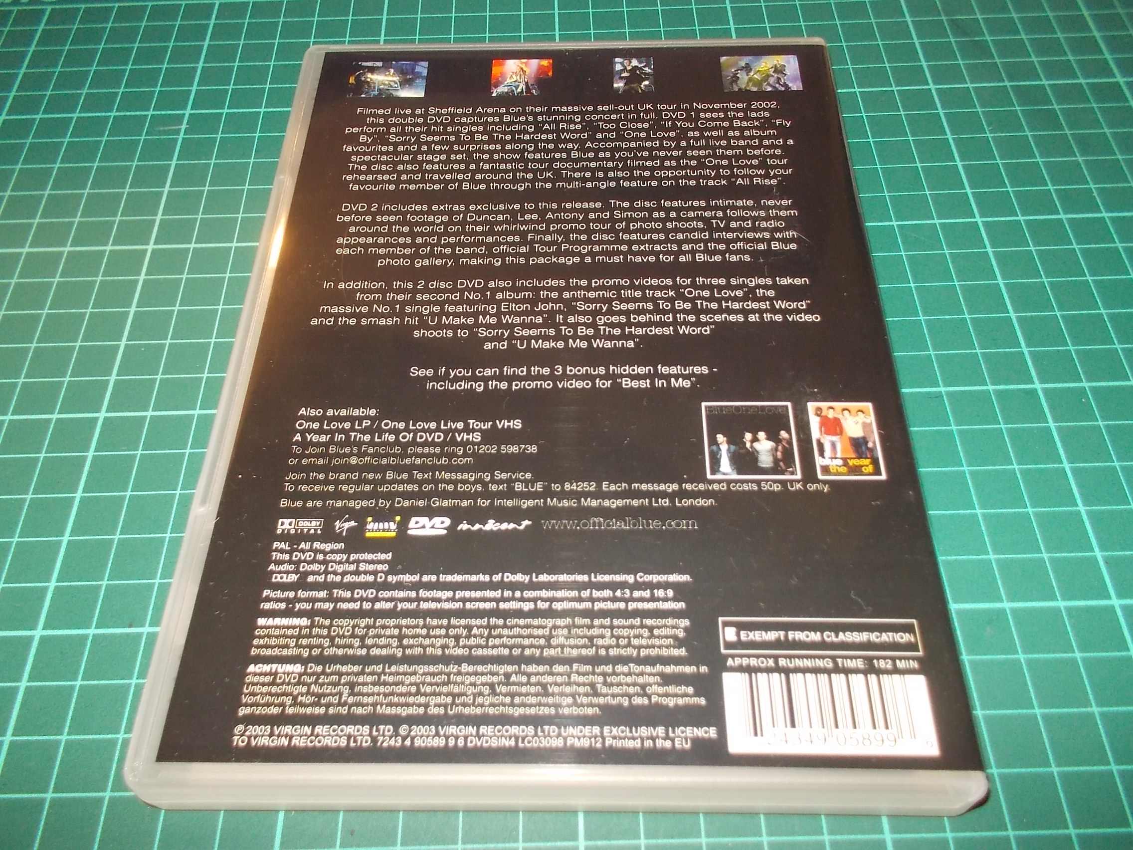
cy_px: 425
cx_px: 566
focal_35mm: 29
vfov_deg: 48.2
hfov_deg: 61.7
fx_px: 949
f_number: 3.3
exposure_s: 1/30
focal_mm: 4.1
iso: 200
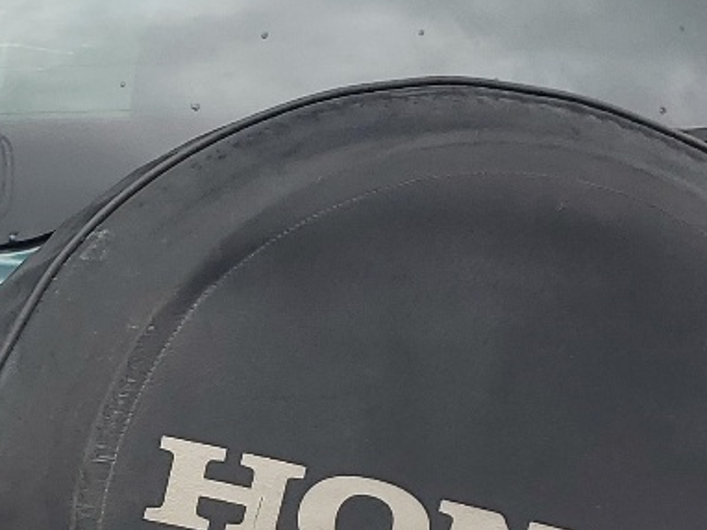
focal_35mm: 109
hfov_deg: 17.7
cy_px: 435
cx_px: 37
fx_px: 2225
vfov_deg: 13.5
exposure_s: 1/294
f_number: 1.5
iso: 50
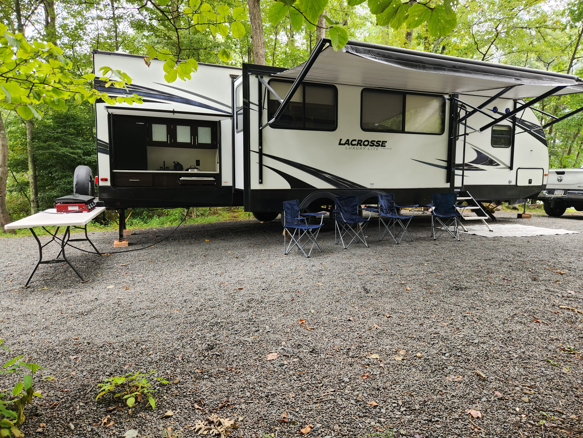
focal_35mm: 23
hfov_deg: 73.9
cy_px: 219
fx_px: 387
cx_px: 292
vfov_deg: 58.9
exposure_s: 1/180
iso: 40
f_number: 1.8
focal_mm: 5.4
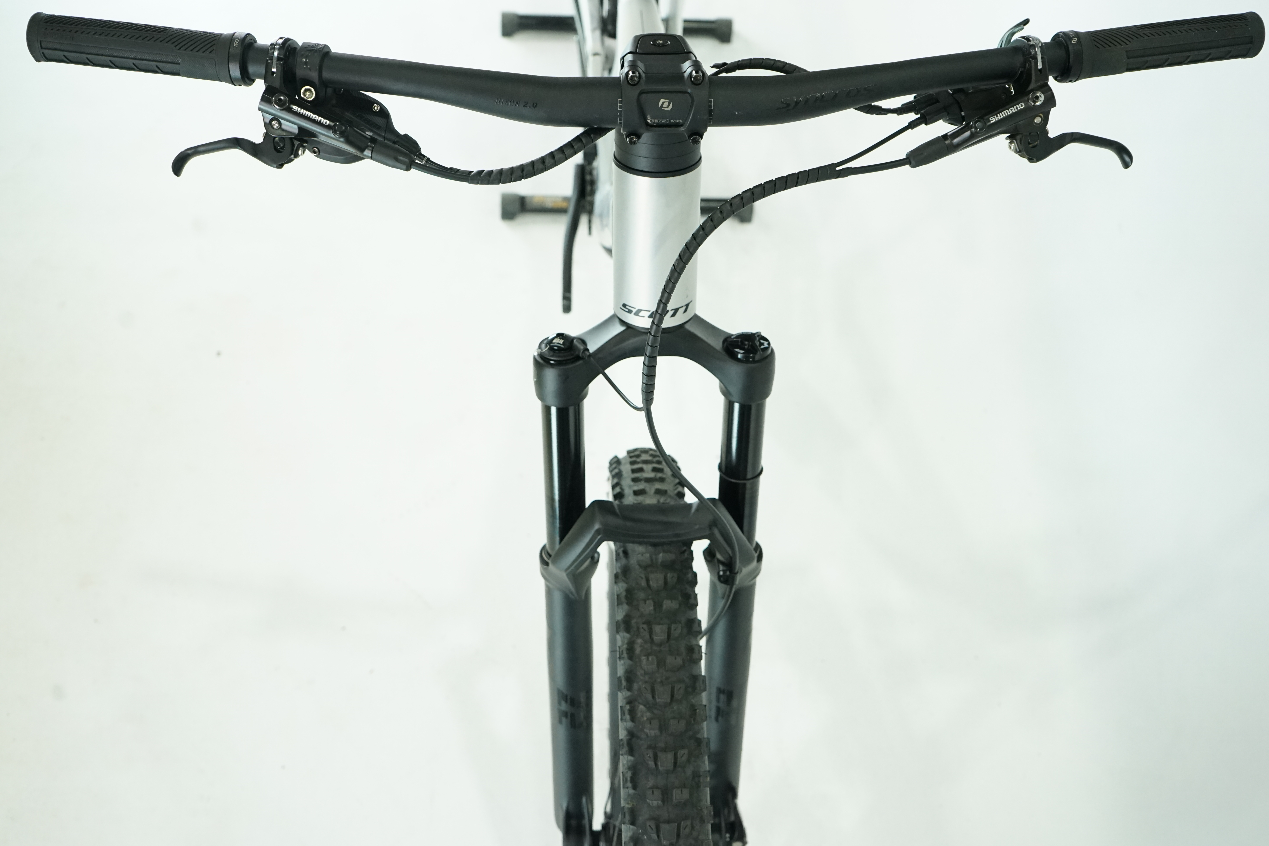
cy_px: 427
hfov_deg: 51.9
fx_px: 1304
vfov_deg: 35.9
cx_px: 650
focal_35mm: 37
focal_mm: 36
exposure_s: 1/200
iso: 2500
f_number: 5.6
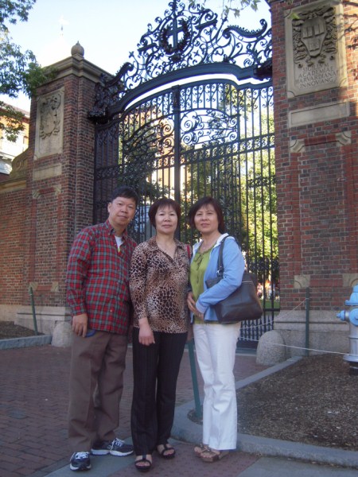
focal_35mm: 34
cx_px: 179
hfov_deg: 41.8
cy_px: 238
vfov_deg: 54.0
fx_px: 469
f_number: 2.9
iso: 200
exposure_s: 1/250
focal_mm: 6
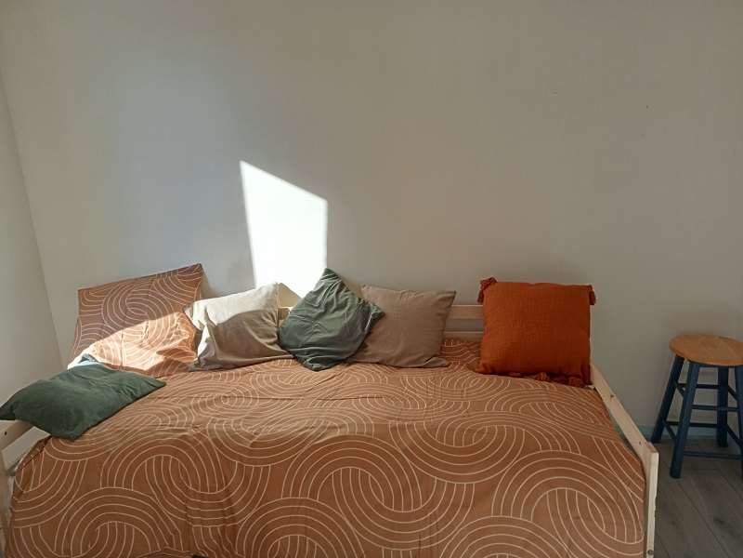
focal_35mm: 28
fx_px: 601
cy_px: 279
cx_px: 372
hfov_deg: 63.4
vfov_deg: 49.7
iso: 112
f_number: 2.2
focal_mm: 3.46
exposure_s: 1/100
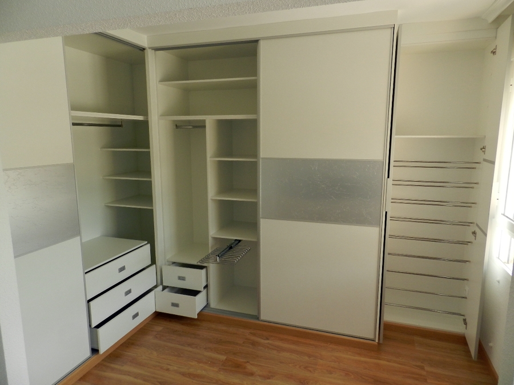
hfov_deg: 73.9
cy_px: 192
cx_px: 257
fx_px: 342
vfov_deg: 58.9
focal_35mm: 23
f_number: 3.4
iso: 160
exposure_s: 1/100
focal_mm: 4
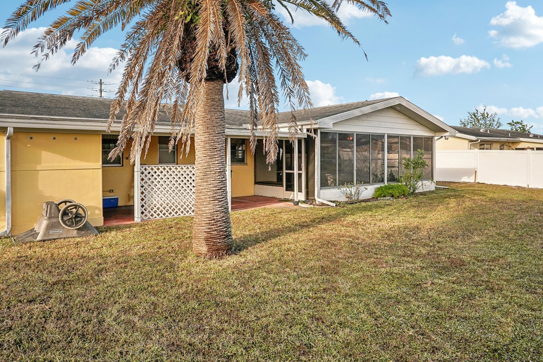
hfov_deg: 69.4
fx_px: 392
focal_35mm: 26
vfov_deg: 49.4
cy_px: 155
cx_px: 262
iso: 400
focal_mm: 17
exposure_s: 1/500
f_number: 8
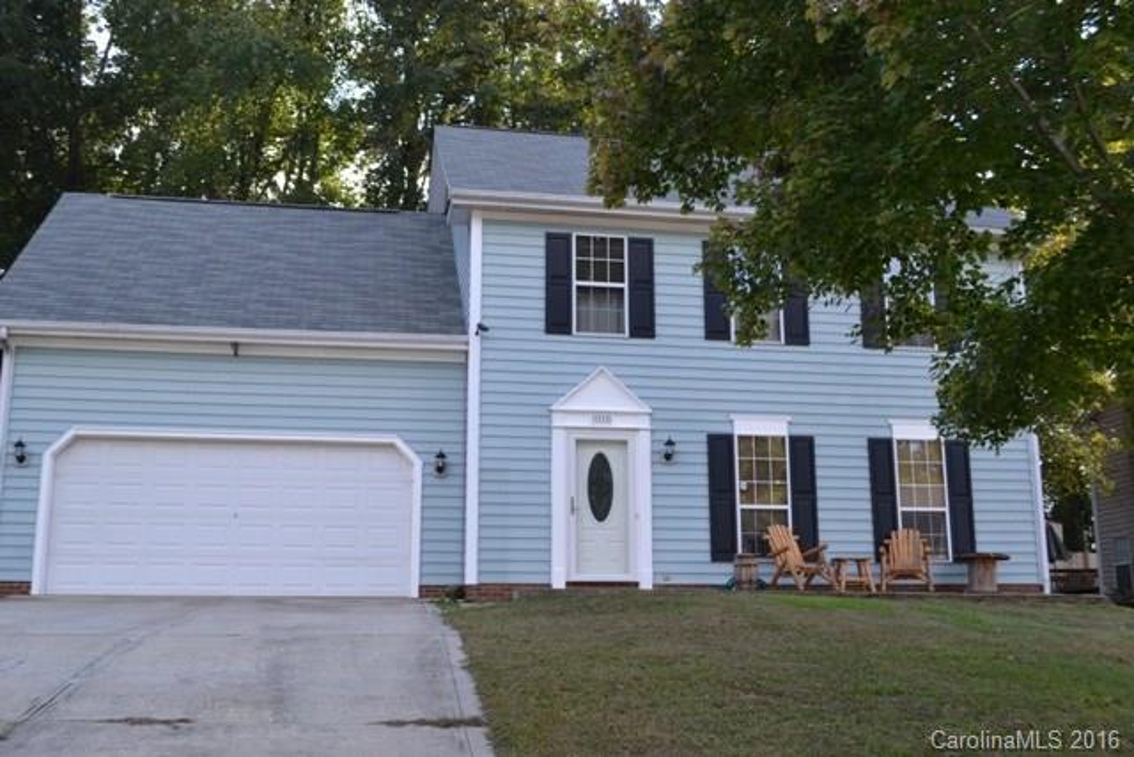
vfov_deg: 36.9
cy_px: 378
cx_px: 567
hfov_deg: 53.1
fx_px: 1134
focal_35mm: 36
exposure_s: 1/125
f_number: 5.6
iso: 140
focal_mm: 24
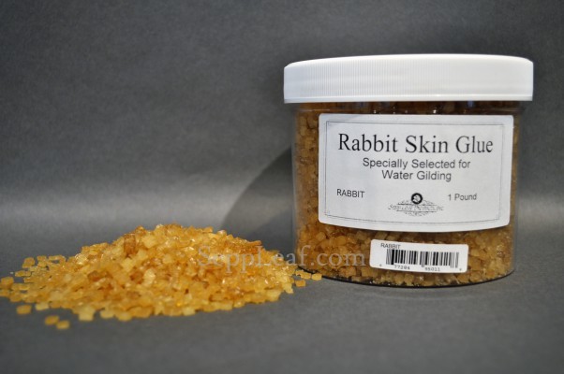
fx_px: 681
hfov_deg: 45.0
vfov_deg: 30.8
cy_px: 187
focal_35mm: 44
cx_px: 282
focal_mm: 29
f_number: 4.5
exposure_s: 1/125
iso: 360
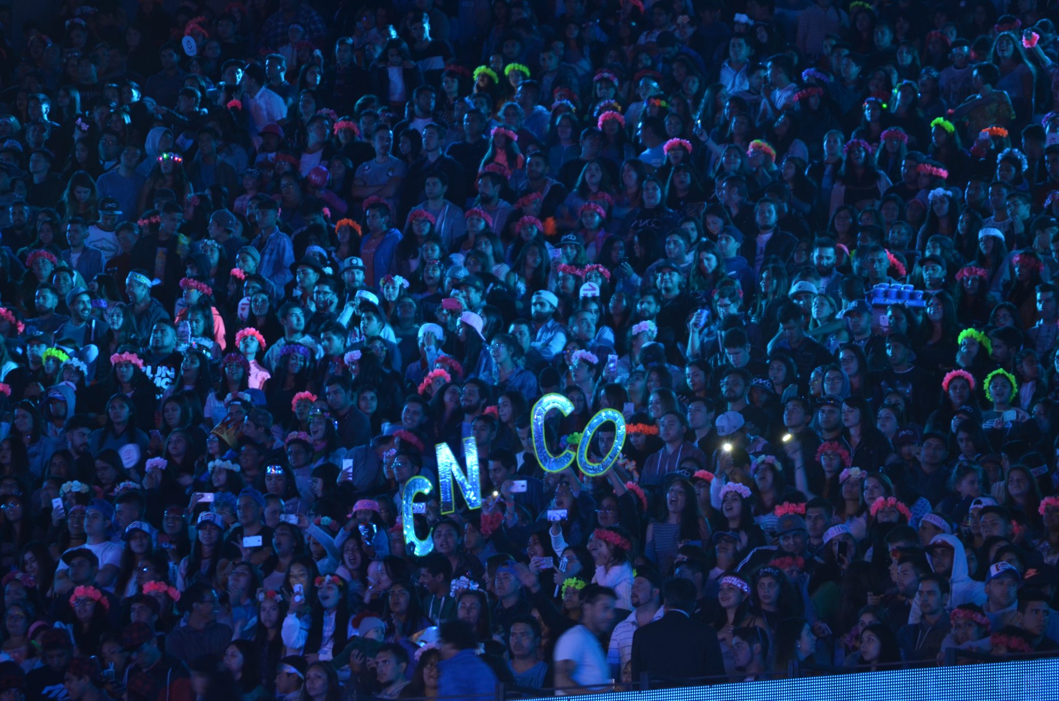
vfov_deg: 4.6
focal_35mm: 300
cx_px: 530
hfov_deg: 6.9
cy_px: 350
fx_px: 8806
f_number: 5.6
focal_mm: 200
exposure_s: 1/25
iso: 800
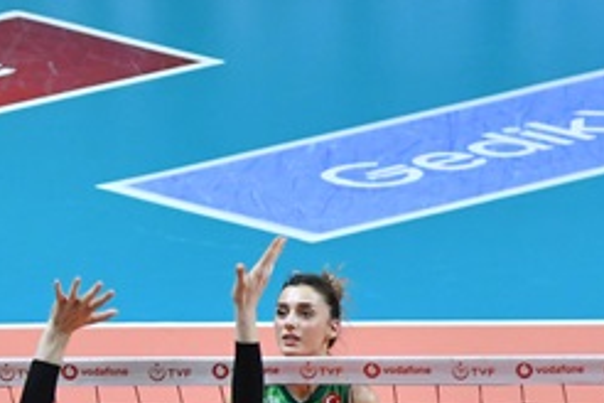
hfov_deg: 3.6
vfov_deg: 2.4
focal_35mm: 567
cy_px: 356
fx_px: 9516
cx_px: -22
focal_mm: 155
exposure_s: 1/640
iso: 1600
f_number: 4
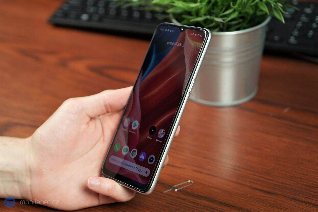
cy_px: 106
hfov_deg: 28.8
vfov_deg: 19.5
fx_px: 618
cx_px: 159
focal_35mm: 70
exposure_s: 1/160
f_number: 4.5
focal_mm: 70
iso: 1250
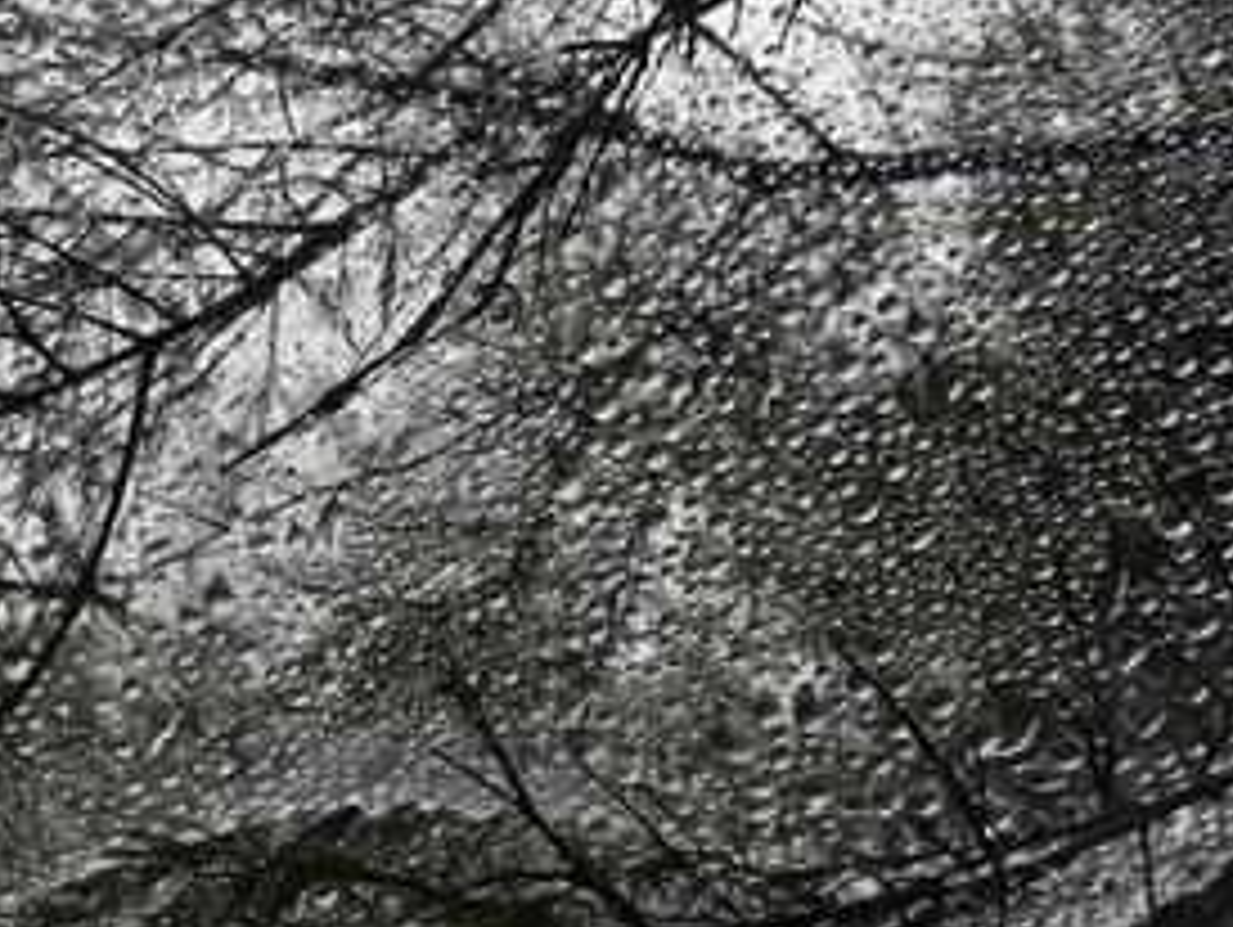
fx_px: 2638
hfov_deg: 25.1
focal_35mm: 74
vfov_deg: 19.9
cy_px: 623
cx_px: 4
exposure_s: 1/210
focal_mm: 5.2
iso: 160
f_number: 5.6
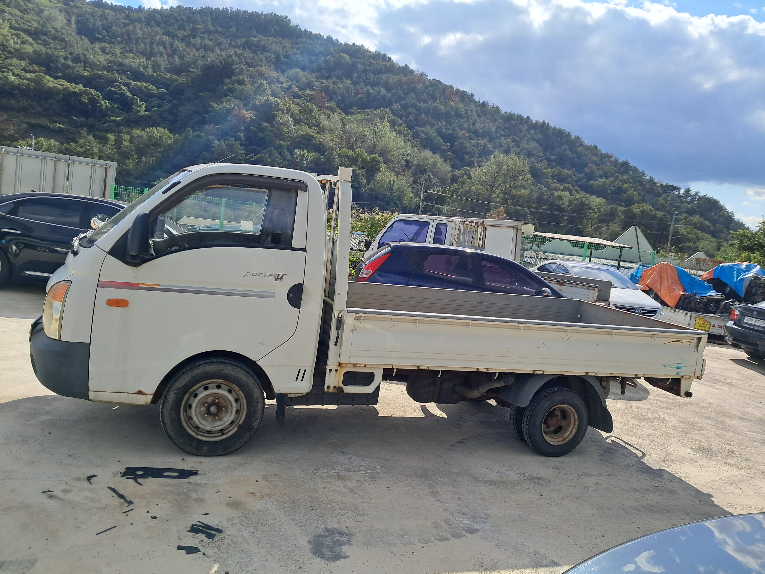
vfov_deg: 51.4
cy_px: 287
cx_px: 382
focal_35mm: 27
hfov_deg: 65.3
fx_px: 597
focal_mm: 4
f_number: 1.8
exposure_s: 1/867
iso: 50
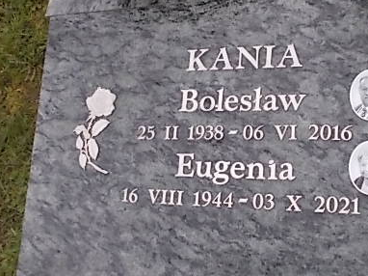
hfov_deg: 33.7
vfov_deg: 25.5
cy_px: 98
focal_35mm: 57
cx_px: 227
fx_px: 606
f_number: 3.6
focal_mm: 6
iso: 80
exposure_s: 1/250
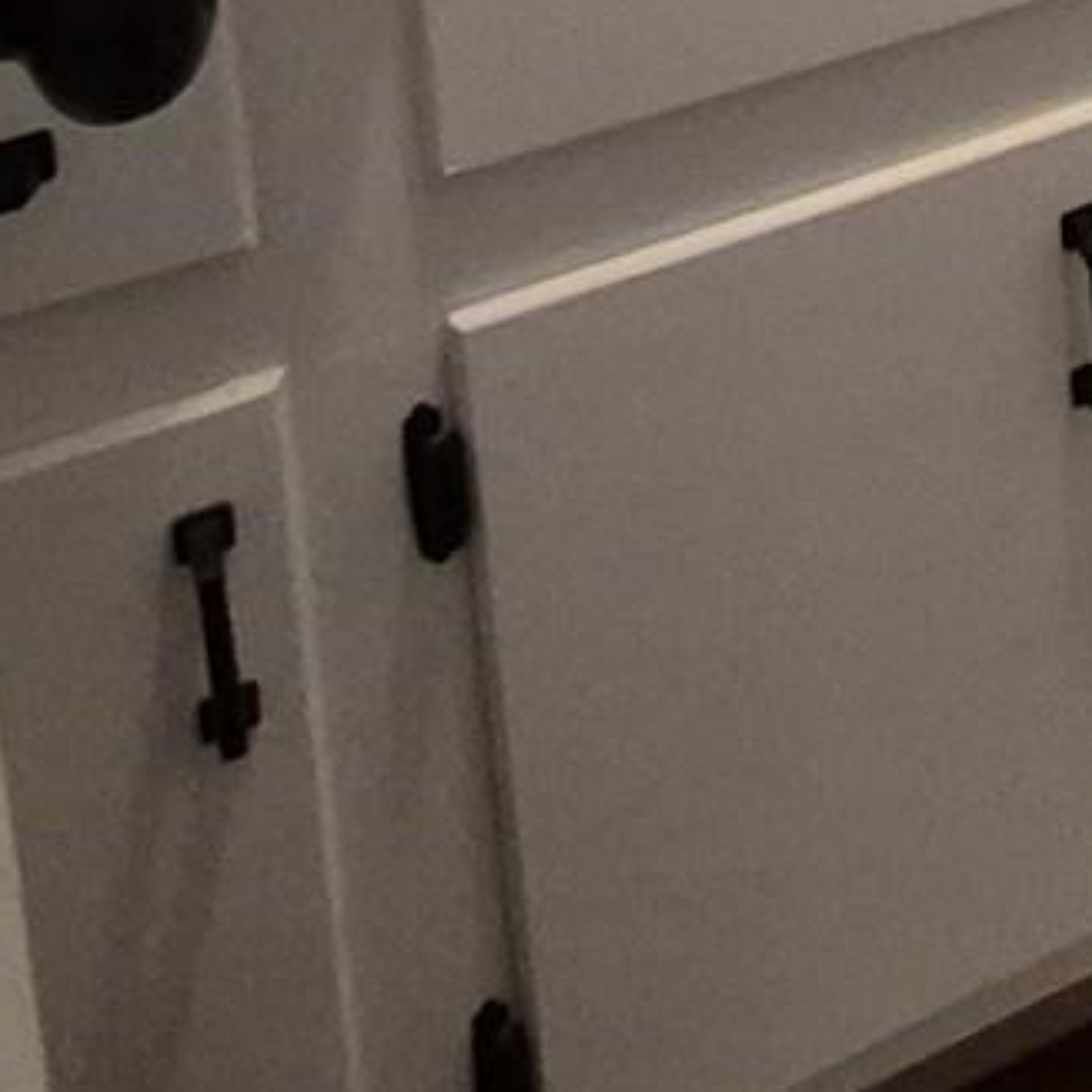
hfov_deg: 17.8
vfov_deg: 18.1
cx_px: 2101
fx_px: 2570
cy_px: -972
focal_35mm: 72
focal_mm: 1.74
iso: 500
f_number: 2.2
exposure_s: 1/60
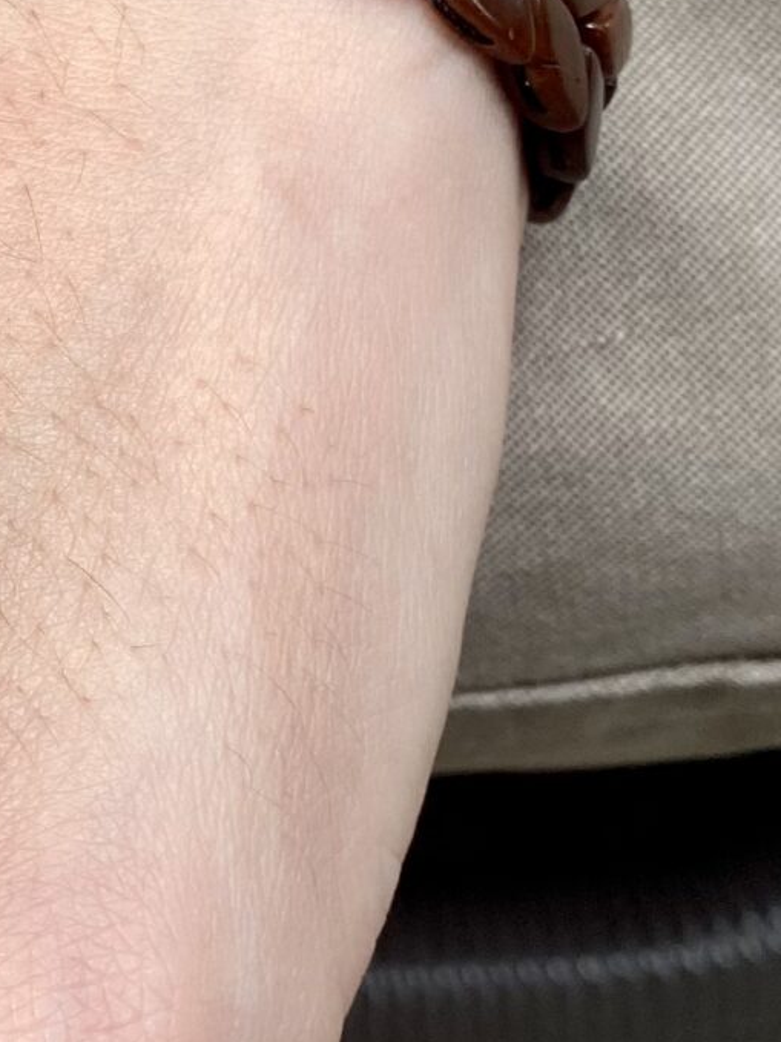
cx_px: -262
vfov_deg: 19.8
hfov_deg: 14.4
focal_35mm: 98
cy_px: 175
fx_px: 2949
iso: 80
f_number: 1.8
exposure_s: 1/121
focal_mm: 4.25
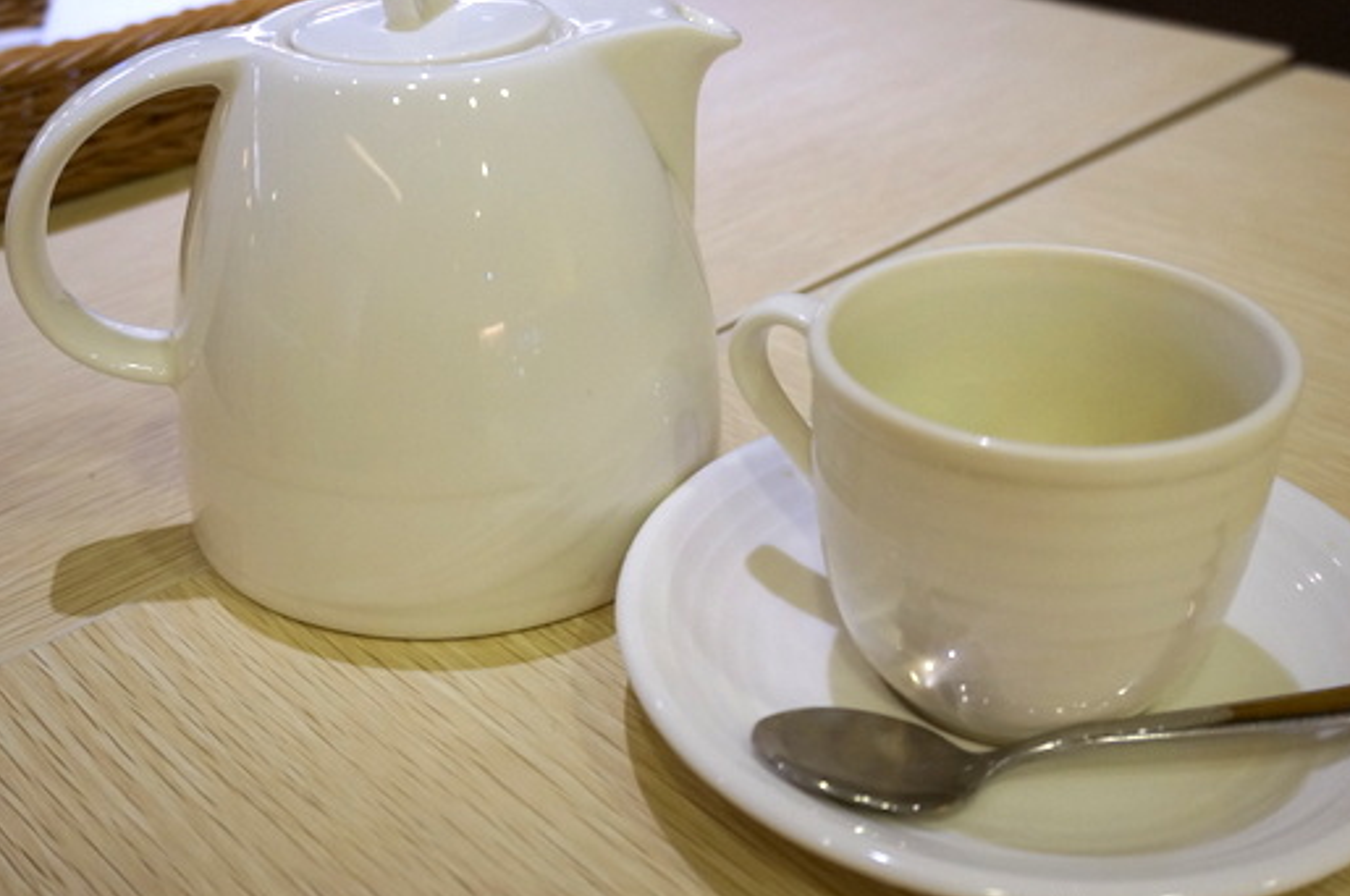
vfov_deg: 32.5
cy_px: 410
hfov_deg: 47.5
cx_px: 692
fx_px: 1536
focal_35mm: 41
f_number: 4
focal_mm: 22
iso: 800
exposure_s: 1/60
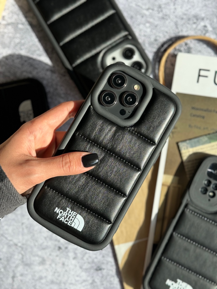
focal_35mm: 48
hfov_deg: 30.3
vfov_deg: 39.7
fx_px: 401
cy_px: 144
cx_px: 108
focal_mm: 6.86
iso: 64
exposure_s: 1/1427
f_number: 1.78
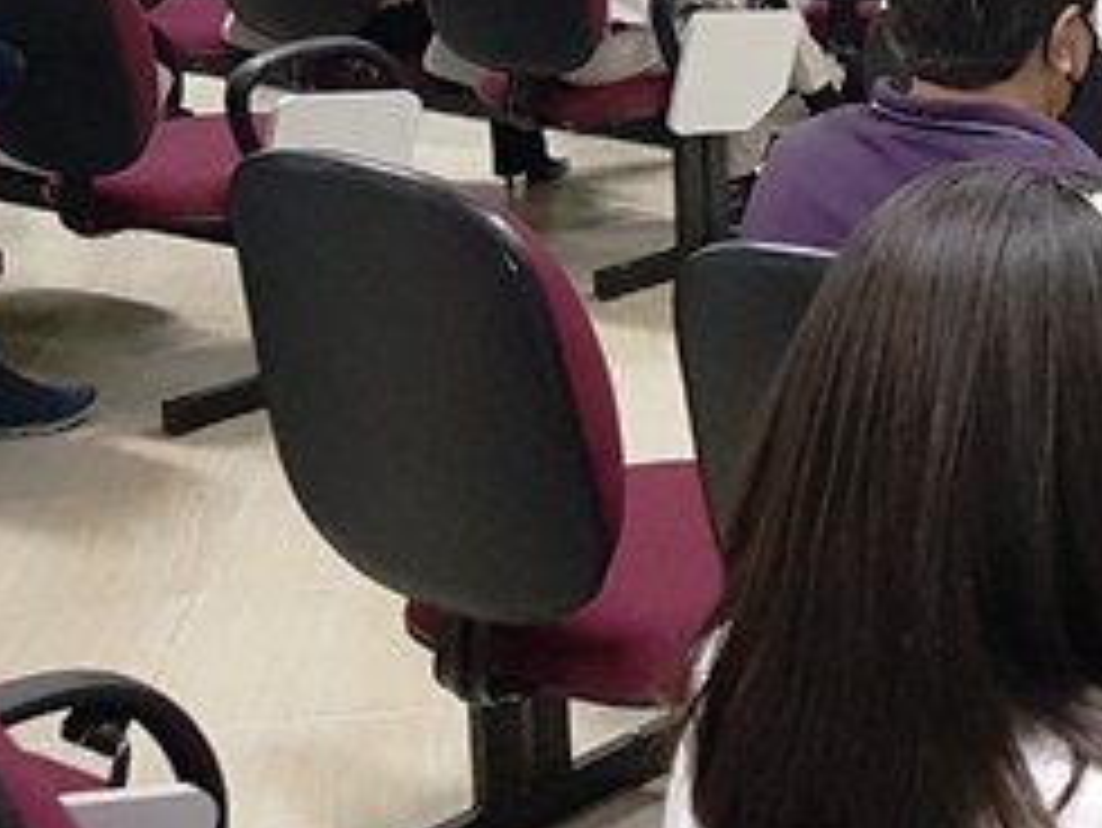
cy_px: -76
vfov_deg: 16.8
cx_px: 1394
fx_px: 2707
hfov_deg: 21.1
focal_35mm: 85
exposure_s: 1/24
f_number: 1.7
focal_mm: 4.2
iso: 250
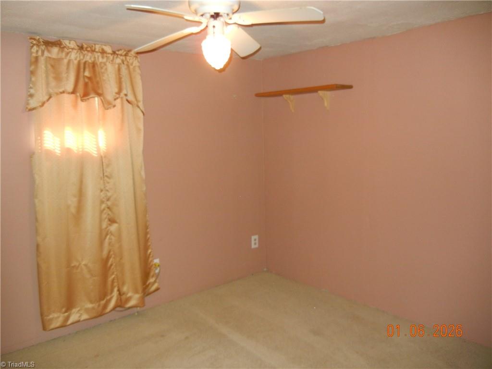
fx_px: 426
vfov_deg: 46.8
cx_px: 246
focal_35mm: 30
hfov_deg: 60.0
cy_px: 184
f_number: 3.5
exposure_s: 1/30
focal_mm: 5.4
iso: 286
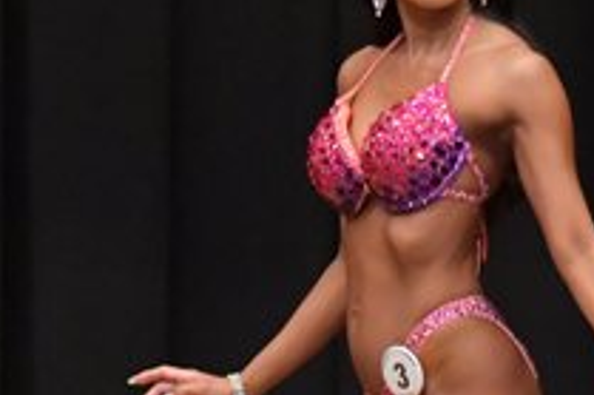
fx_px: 15563
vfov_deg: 1.5
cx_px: 408
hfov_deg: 2.2
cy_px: 452
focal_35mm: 944
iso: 6400
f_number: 5.6
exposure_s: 1/400
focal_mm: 170
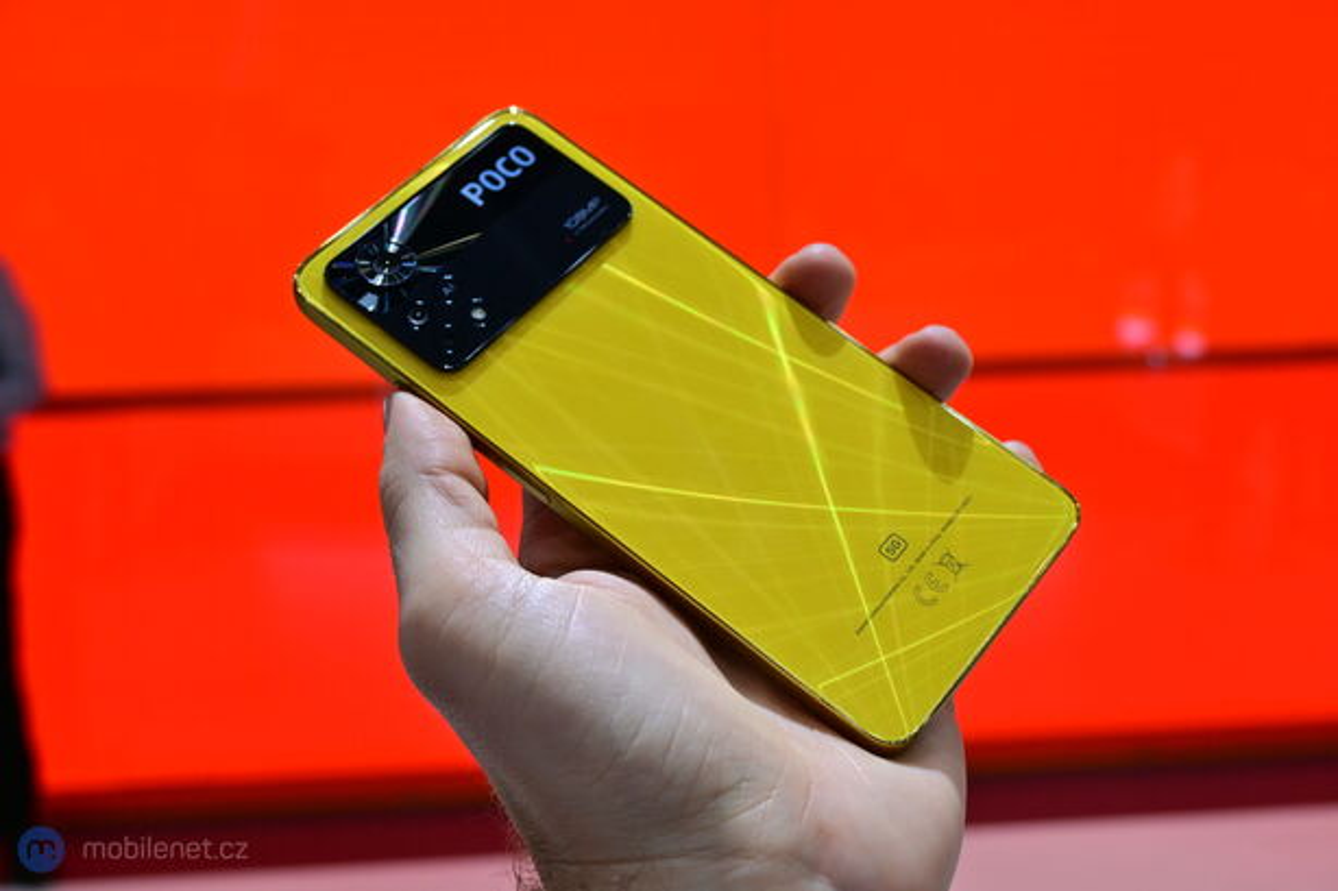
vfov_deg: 31.9
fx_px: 1560
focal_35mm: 42
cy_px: 446
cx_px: 669
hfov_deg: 46.4
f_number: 5.6
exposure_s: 1/125
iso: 250
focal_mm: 28
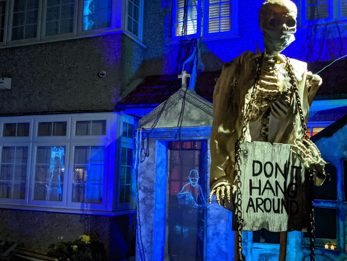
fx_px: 391
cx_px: 180
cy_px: 136
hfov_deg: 47.9
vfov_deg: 36.8
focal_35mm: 39
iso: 421
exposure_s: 1/15
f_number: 1.73
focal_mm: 4.38
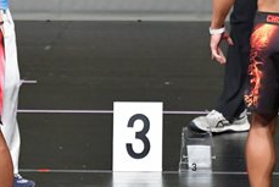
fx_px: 6297
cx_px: -40
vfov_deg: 1.7
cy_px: 39
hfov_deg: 2.5
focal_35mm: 812
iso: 4000
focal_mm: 160
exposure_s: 1/400
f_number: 5.6
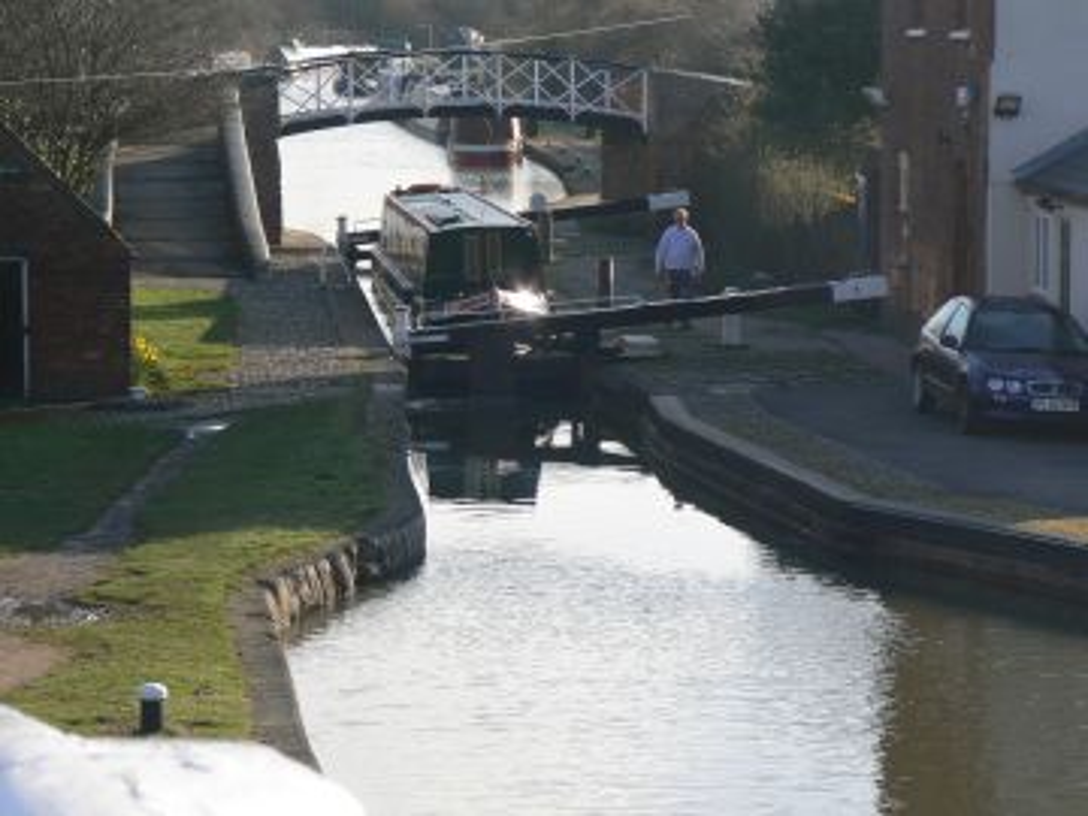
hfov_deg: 13.7
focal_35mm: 144
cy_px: 408
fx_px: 4526
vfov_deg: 10.3
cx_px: 544
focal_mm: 24.1
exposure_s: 1/250
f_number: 5.6
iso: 80
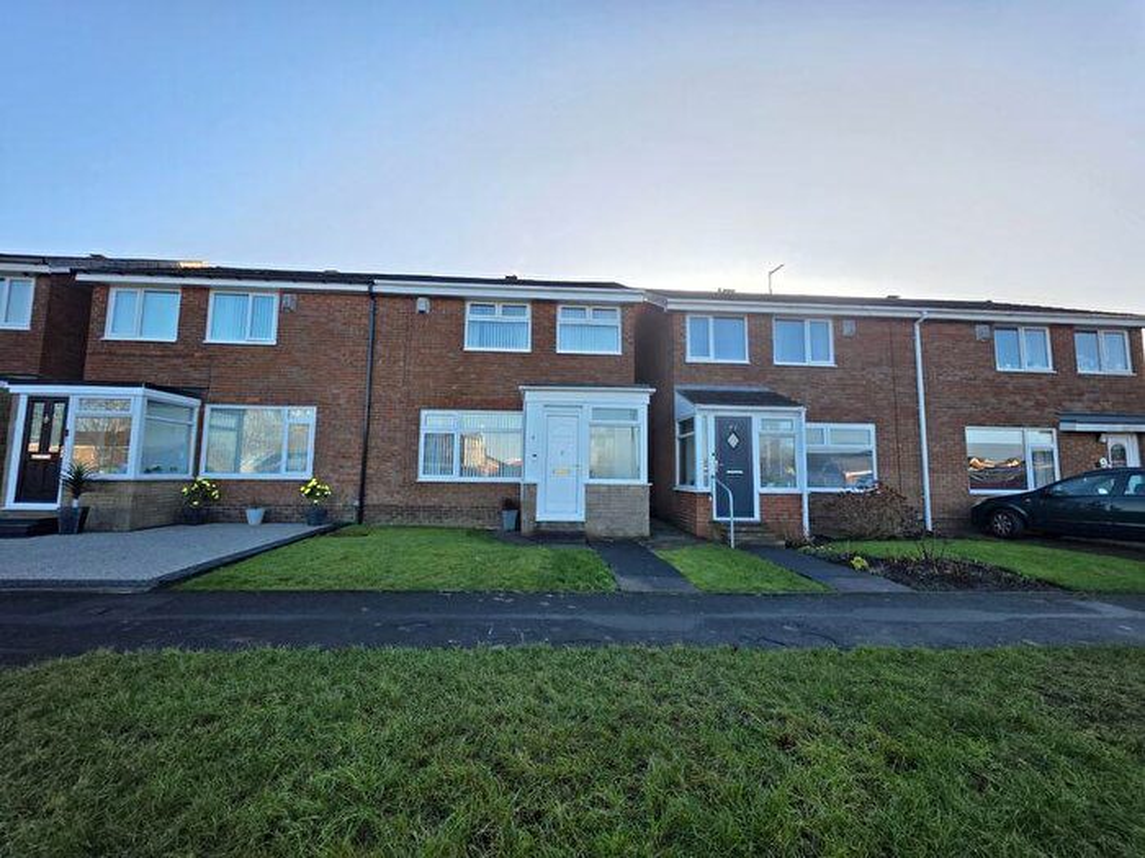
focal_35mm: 13
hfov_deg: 106.2
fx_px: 430
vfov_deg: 89.9
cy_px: 429
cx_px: 572
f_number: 1.9
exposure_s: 1/489
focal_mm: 2.2
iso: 40
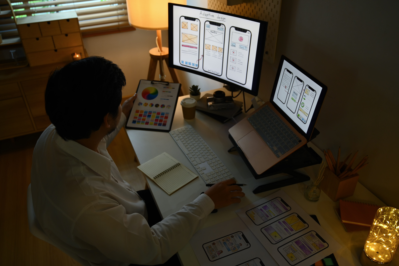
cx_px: 200
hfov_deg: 61.9
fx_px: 332
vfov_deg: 43.6
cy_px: 133
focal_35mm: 30
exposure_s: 1/50
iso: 400
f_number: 4
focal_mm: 30
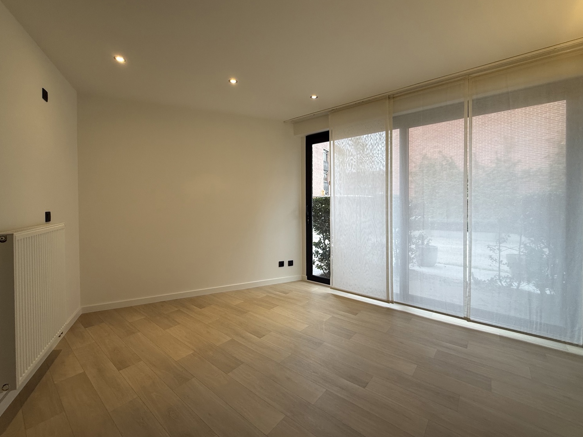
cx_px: 285
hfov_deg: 98.1
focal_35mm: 15
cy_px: 205
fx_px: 253
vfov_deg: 81.7
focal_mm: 2.22
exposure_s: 1/100
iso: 100
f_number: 2.2
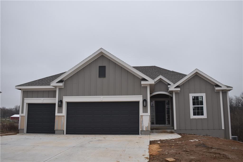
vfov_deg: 38.3
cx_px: 122
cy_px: 81
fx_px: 233
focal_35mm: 34
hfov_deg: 55.1
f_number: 6.3
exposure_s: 1/250
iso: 200
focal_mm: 23
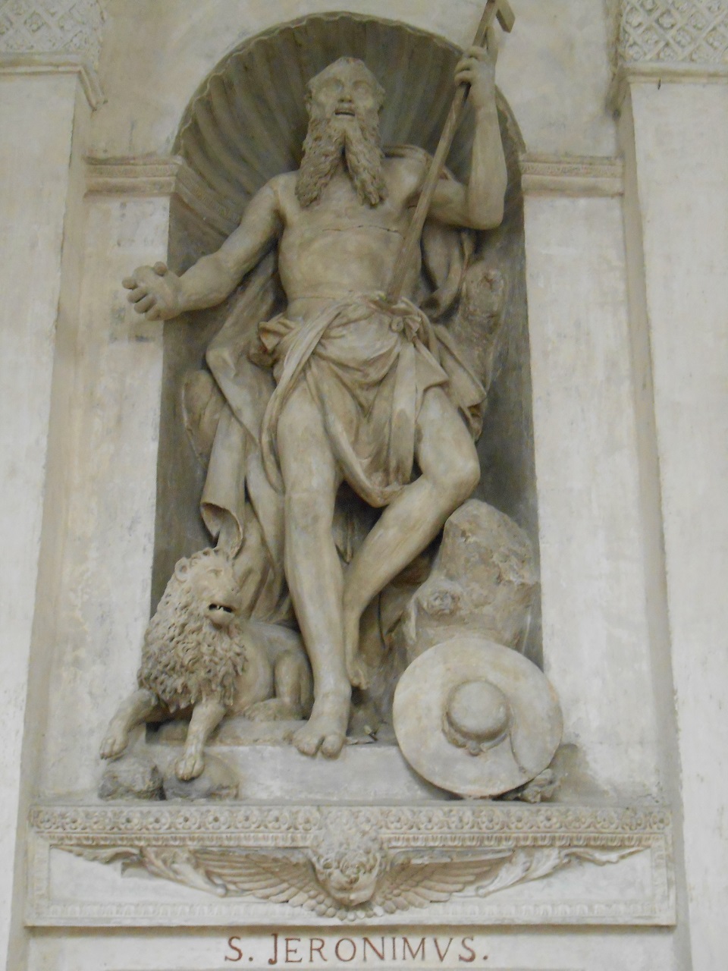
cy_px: 486
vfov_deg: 38.9
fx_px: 1374
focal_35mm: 49
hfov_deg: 29.7
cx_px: 364
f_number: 4.8
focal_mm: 8.8
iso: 800
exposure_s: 1/10
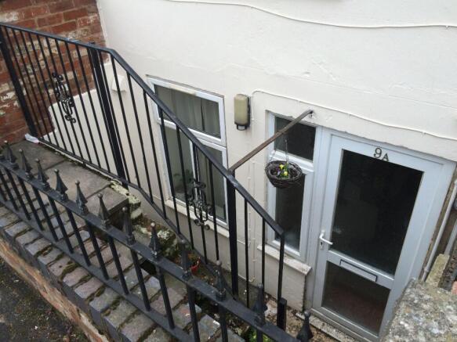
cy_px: 171
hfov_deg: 61.7
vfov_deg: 48.2
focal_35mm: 29
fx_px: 383
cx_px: 228
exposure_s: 1/436
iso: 32
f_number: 2.2
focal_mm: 4.15
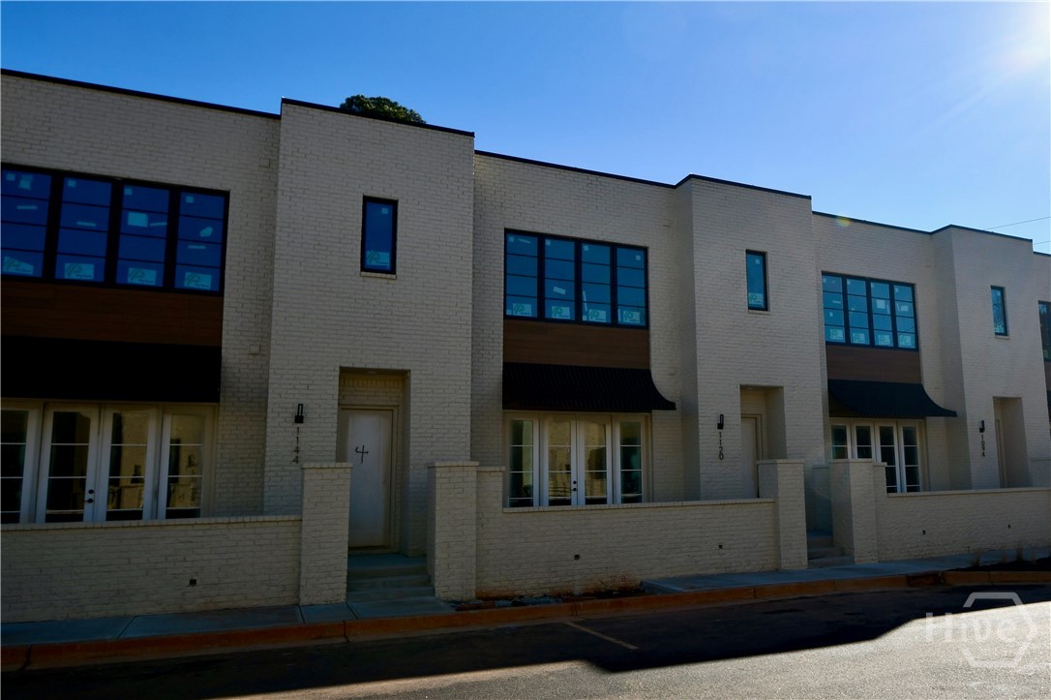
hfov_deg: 86.9
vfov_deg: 64.5
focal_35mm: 19
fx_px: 554
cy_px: 350
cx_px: 526
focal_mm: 13
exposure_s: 1/250
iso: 100
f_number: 11
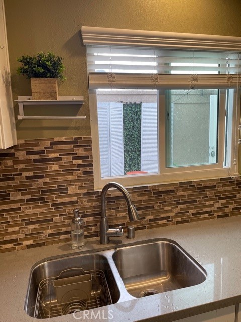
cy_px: 161
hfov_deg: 53.1
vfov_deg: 67.3
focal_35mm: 26
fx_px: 241
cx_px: 120
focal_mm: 5.1
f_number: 1.6
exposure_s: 1/120
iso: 64
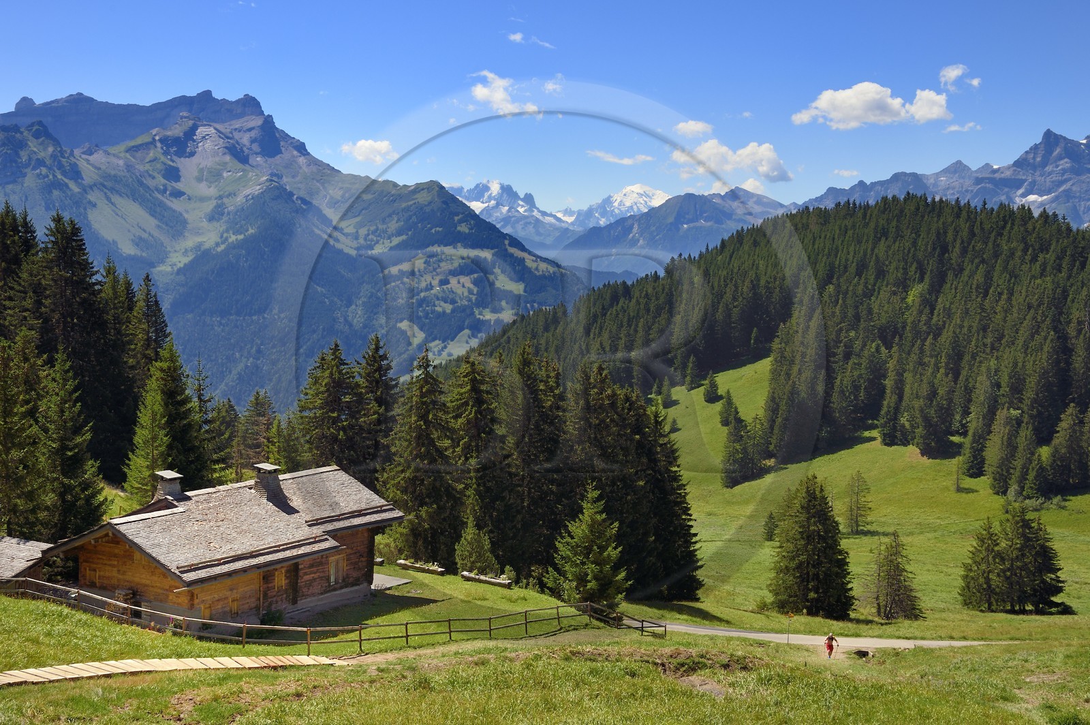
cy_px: 362
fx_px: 1392
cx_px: 545
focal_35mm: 46
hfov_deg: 42.8
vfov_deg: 29.2
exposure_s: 1/320
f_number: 10
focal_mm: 46
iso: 200
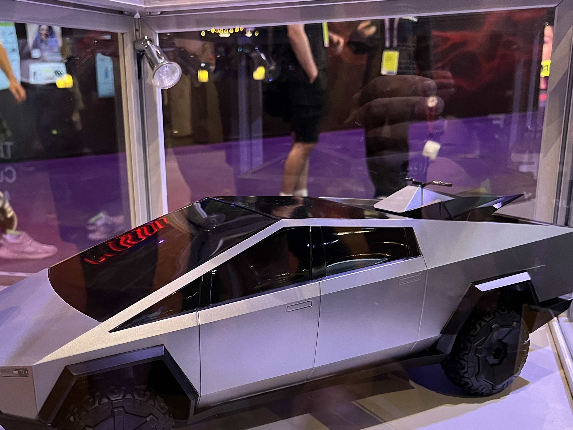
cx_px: 226
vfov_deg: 34.1
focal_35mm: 42
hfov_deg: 44.5
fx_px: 695
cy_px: 285
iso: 400
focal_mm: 5.1
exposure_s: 1/50
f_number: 1.6
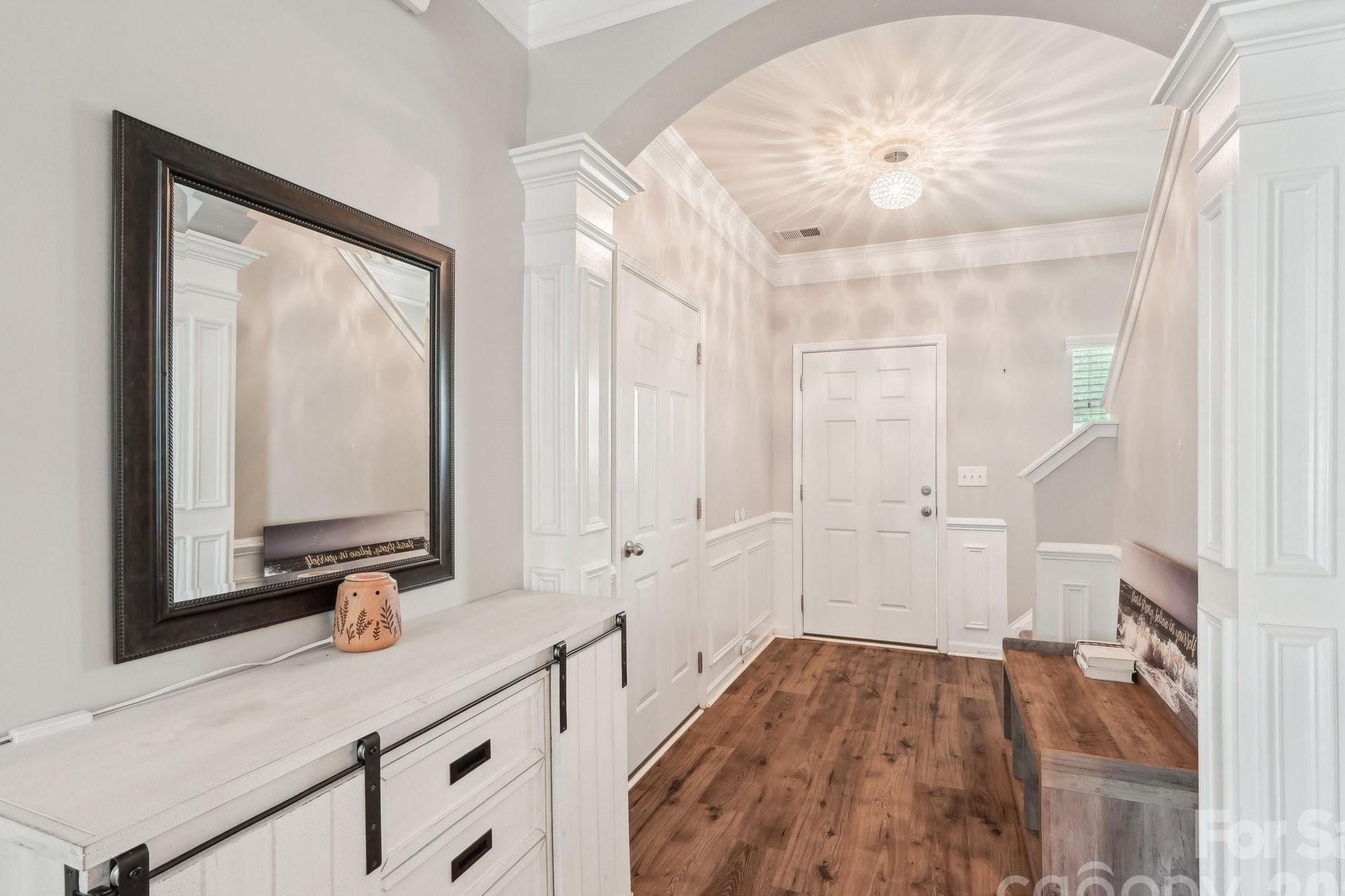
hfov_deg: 96.7
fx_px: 598
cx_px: 701
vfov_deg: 73.7
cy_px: 469
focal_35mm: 16
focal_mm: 10
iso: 400
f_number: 8
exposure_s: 1/3.33
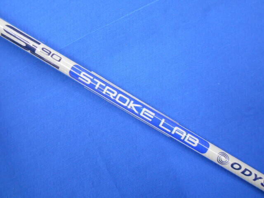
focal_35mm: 26
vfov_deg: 53.1
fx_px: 198
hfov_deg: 67.3
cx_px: 132
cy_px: 99
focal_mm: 4.6
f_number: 3.2
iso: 360
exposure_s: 1/30
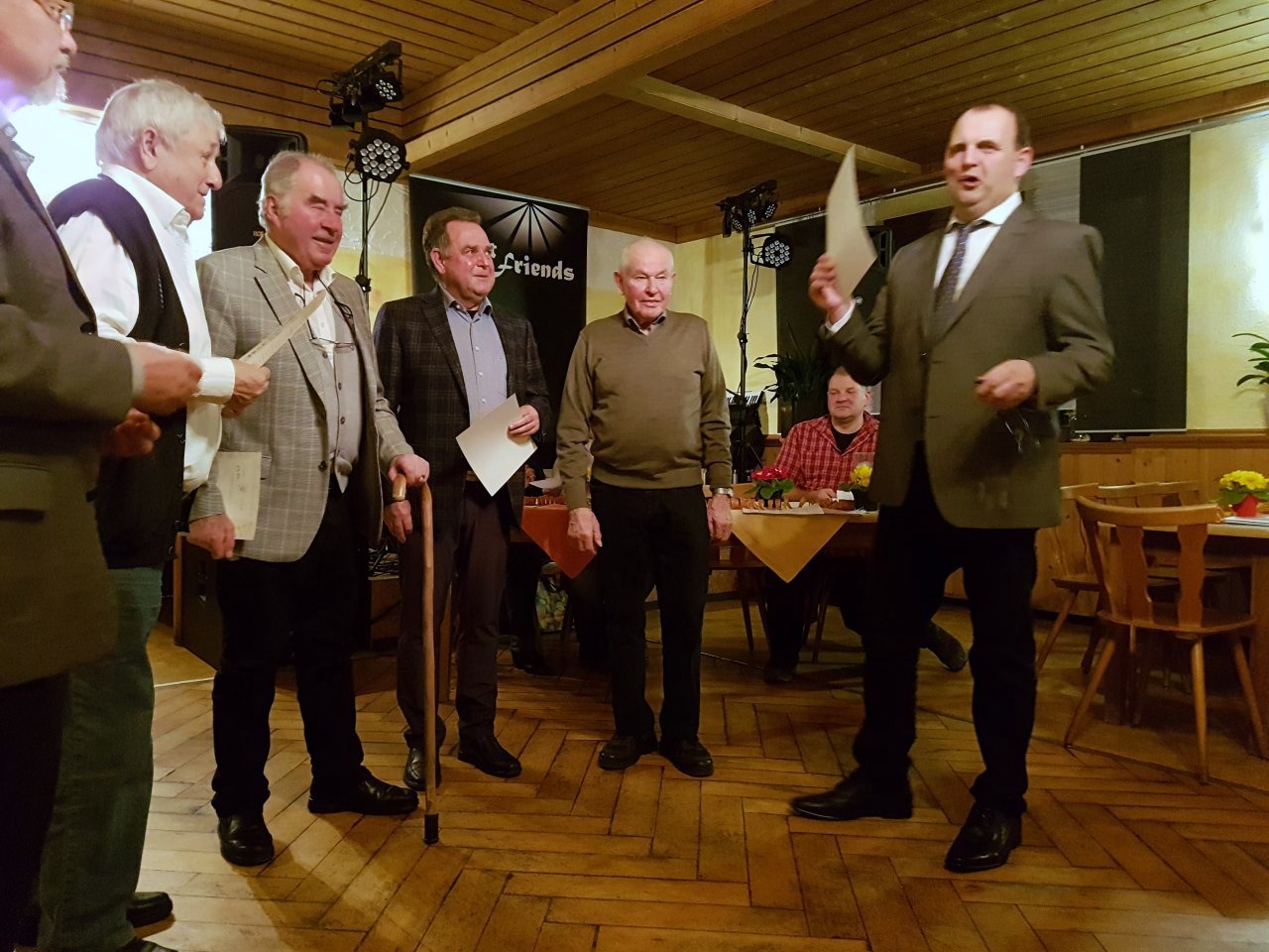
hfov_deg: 67.3
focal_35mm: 26
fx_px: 953
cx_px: 634
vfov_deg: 53.1
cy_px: 476
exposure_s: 1/25
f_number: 1.7
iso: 800
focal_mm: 4.2
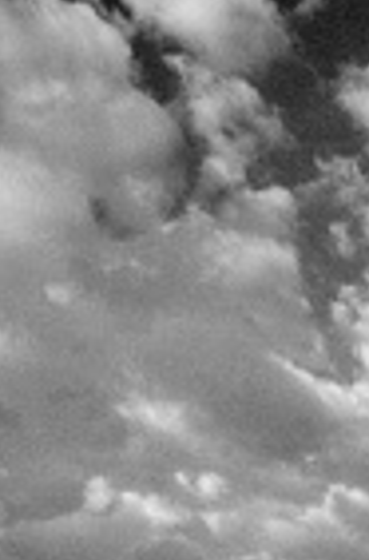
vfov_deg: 14.3
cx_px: 825
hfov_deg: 12.0
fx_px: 1487
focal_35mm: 96
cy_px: 1346
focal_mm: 10
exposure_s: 1/60
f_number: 7.1
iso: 320
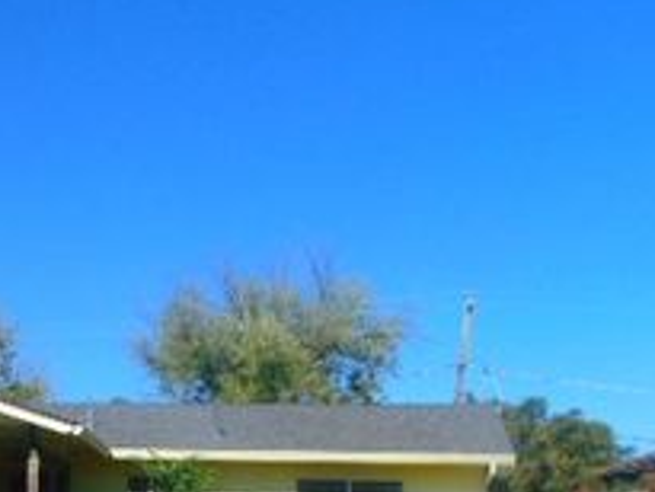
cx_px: 26
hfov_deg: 29.9
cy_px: 506
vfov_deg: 23.0
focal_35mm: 61
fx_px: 1155
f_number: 7.7
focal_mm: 4.5
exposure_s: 1/250
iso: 80
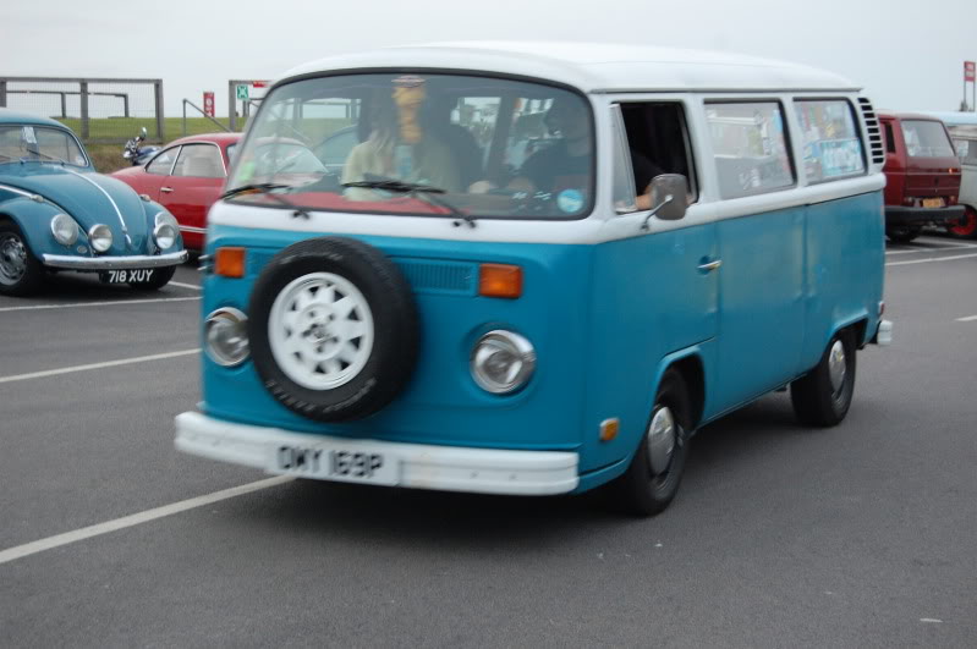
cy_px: 324
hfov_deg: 31.9
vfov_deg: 21.5
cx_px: 488
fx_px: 1708
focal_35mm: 63
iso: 800
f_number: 5.3
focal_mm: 42
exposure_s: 1/30
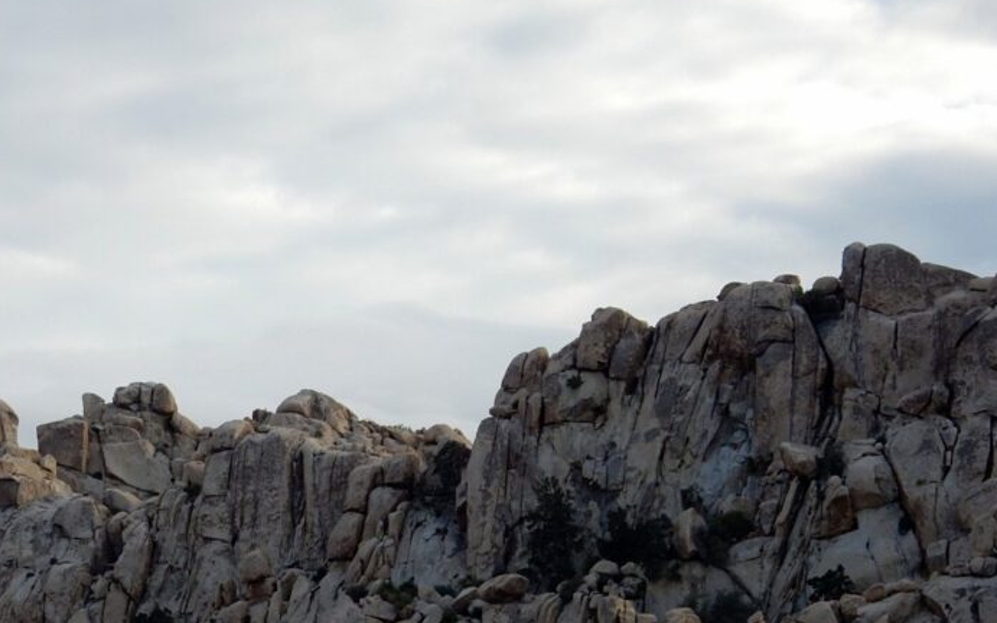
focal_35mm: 132
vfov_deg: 9.9
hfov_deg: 15.8
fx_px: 3587
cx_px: 286
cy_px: 395
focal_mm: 14.9
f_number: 5
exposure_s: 1/400
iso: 125
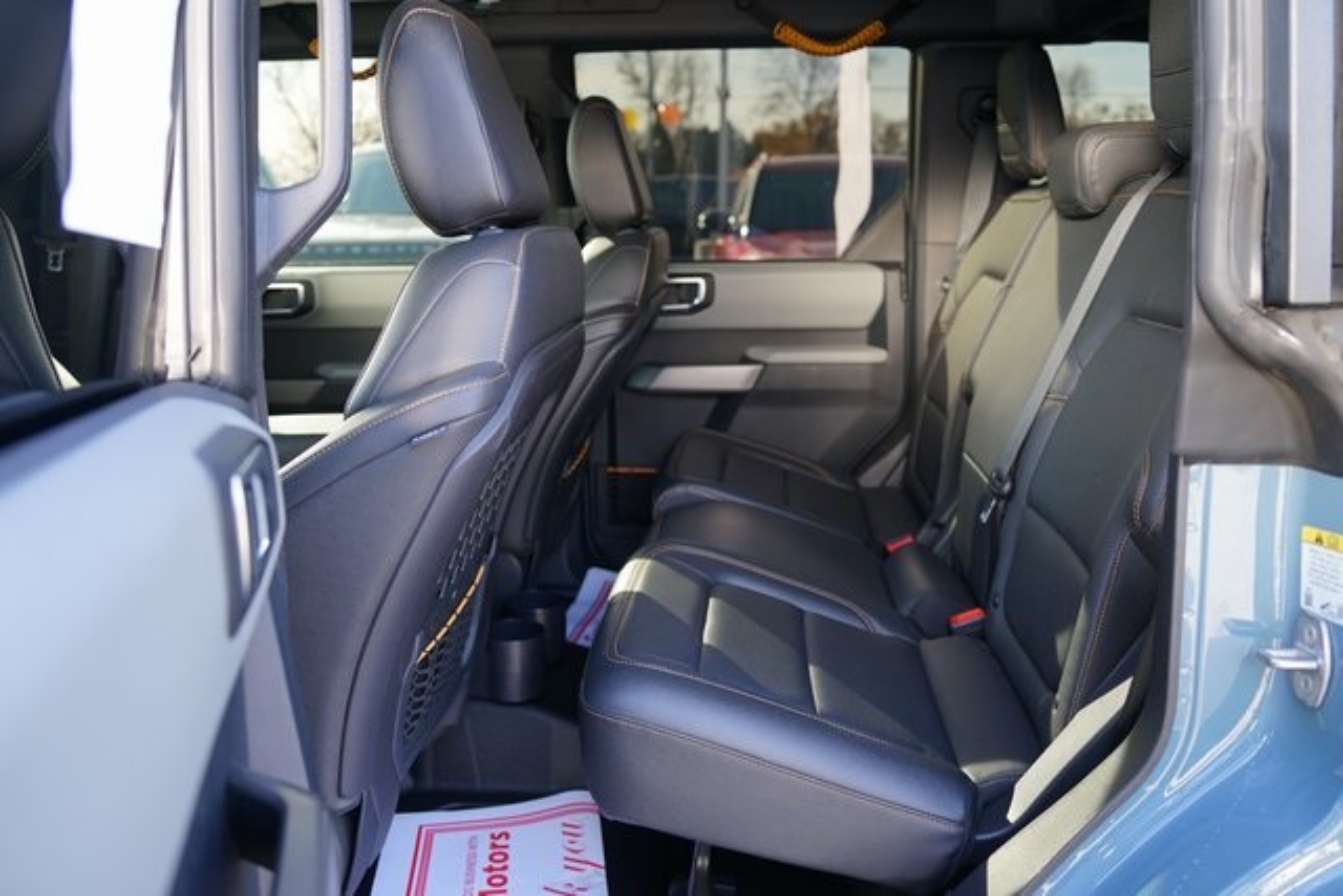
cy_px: 448
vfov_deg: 46.4
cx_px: 672
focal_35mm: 28
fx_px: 1045
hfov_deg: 65.5
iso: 250
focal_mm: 28
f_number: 4
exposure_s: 1/60
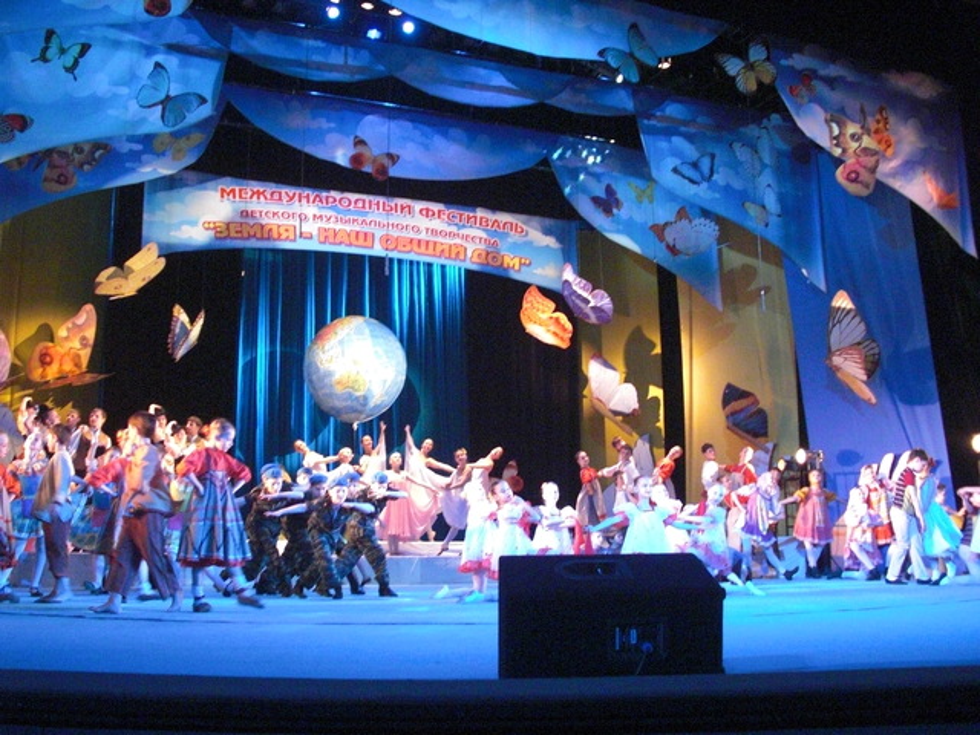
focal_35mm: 36
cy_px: 368
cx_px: 490
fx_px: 1019
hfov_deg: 51.4
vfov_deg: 39.7
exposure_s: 1/30
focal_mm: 6.3
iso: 800
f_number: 2.8
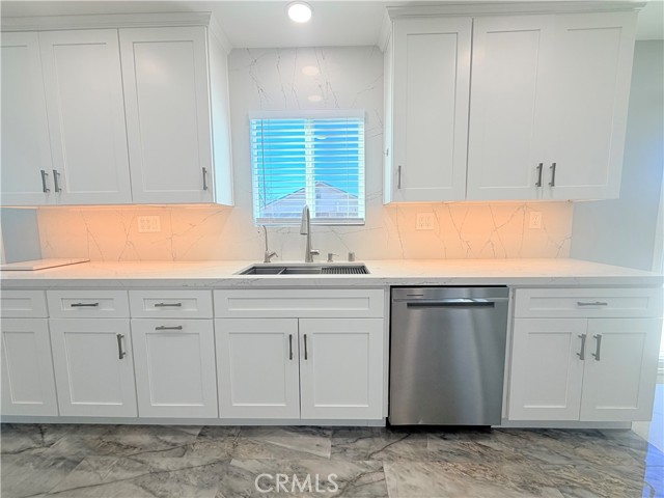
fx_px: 269
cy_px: 249
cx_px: 332
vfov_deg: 85.7
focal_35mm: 14
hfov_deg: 102.1
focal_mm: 2.22
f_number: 2.2
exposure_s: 1/132
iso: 40
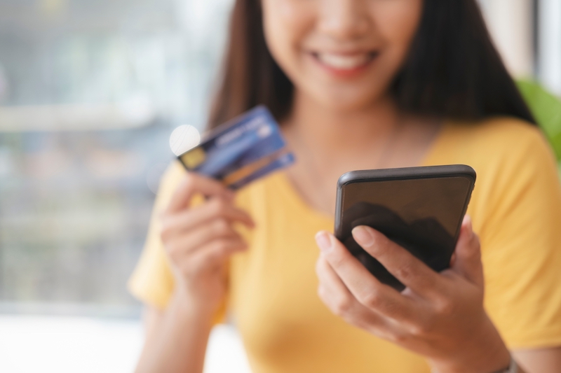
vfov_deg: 25.5
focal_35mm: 53
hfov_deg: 37.5
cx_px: 280
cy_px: 186
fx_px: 826
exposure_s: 1/250
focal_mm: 35
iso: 200
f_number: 2
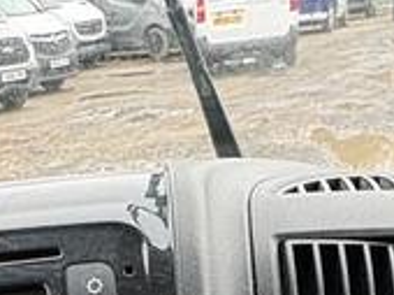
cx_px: 160
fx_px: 841
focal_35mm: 74
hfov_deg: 26.3
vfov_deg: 15.7
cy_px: 590
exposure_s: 1/99
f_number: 2.2
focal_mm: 2.22
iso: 160
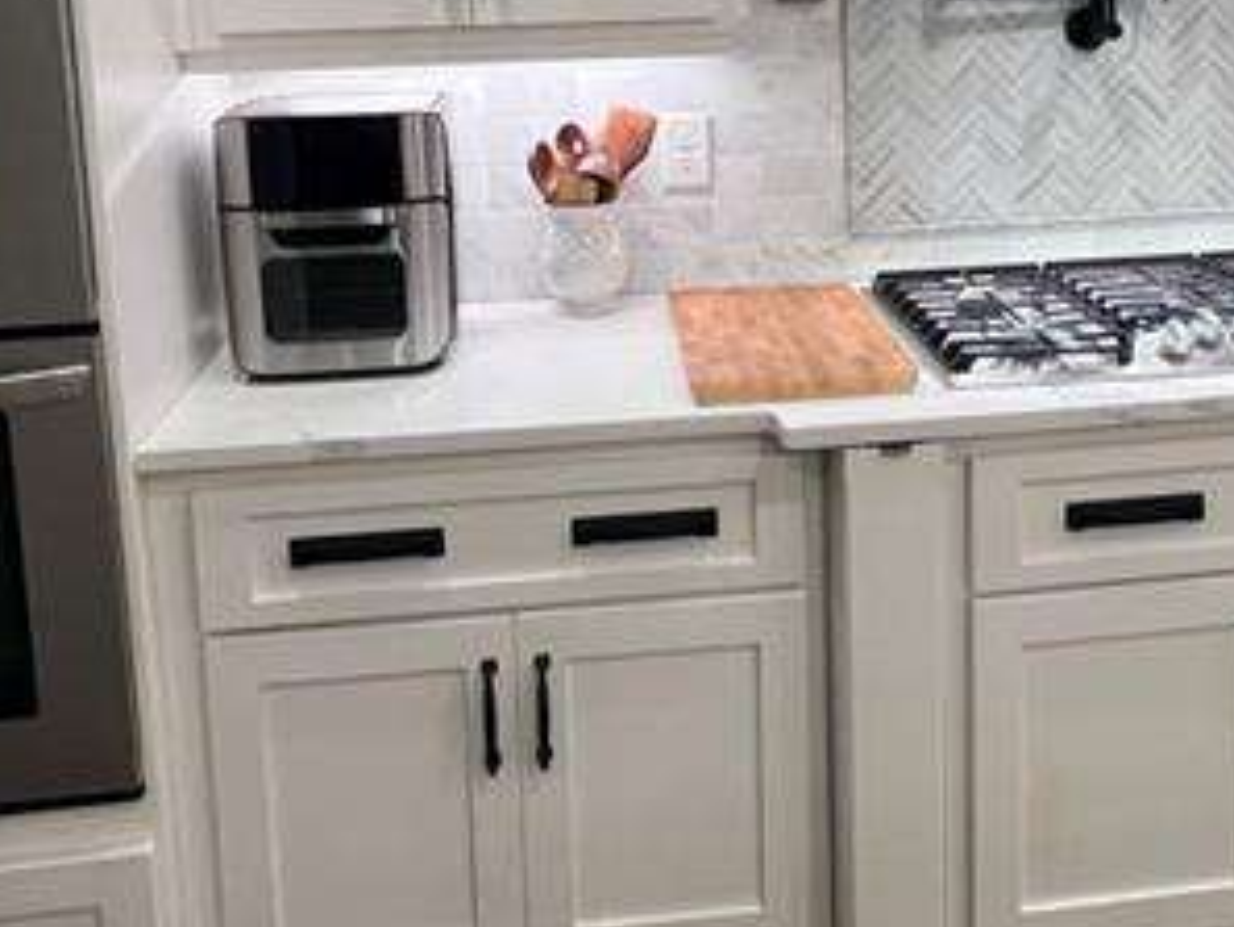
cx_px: 756
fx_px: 1248
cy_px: 150
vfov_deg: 38.7
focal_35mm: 35
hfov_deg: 52.2
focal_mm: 1.57
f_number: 1.8
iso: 160
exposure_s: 1/120
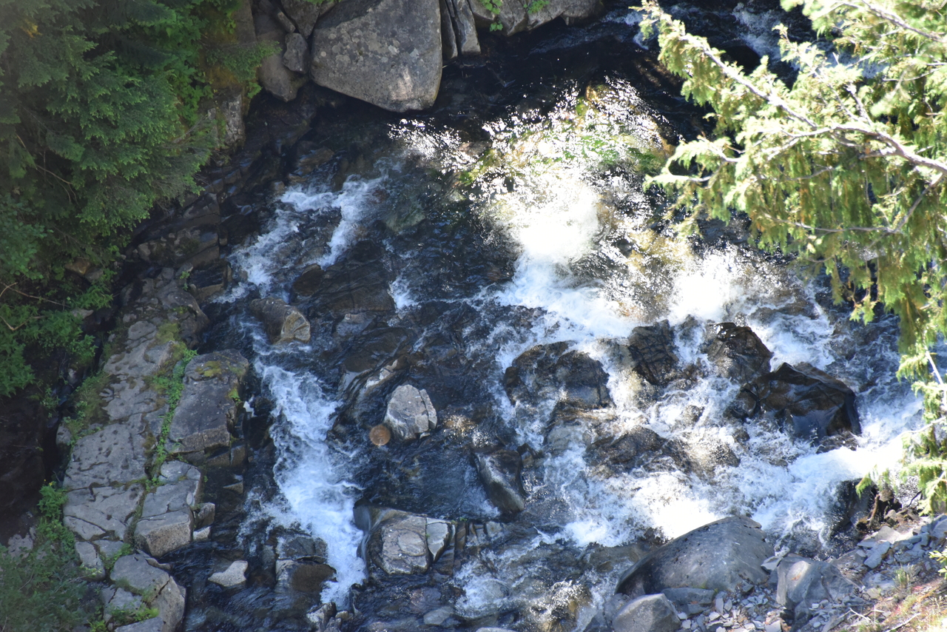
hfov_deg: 6.9
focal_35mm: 300
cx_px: 474
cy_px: 316
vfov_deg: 4.6
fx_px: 7893
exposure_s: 1/640
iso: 2800
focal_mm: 300
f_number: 5.6
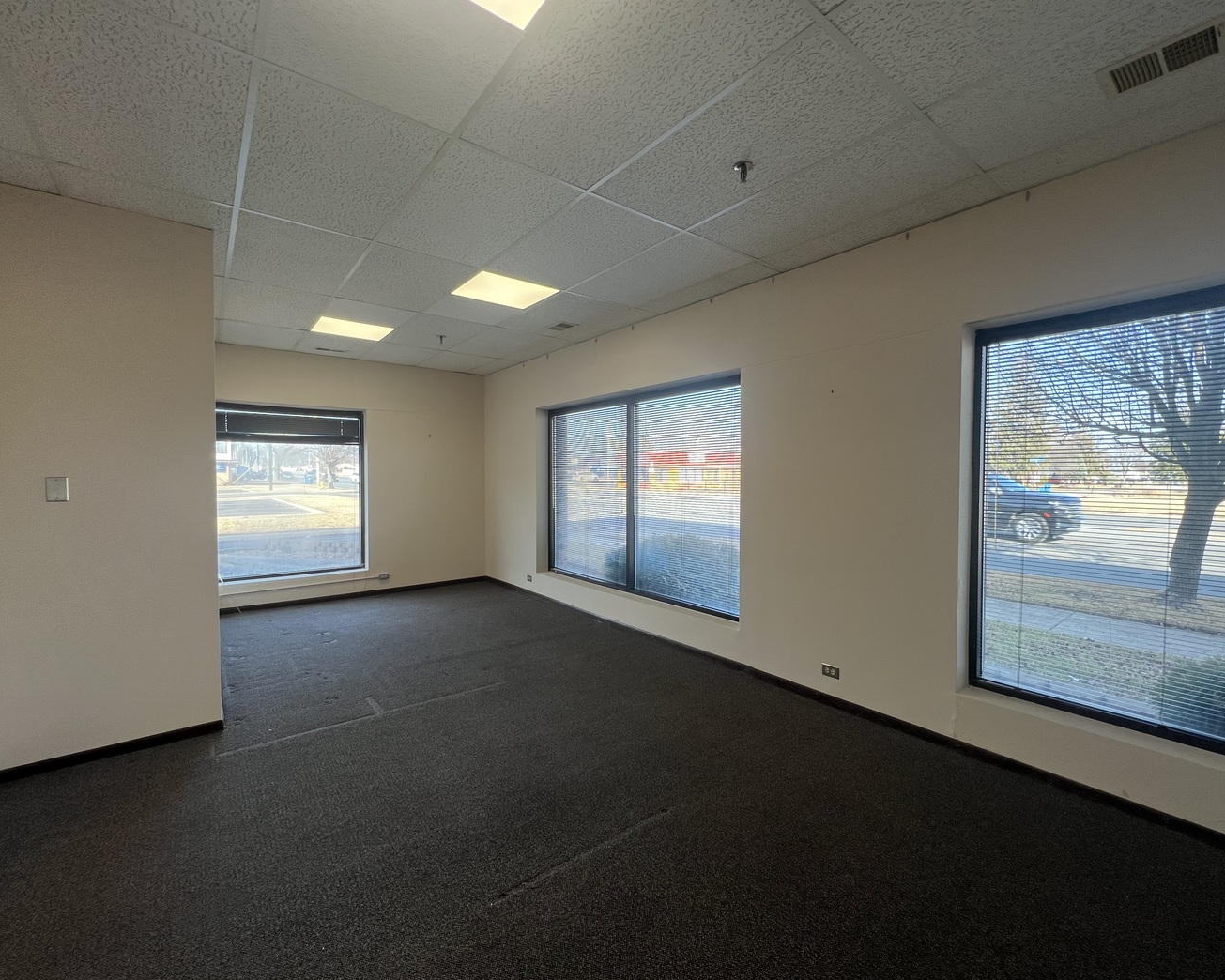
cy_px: 492
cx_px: 656
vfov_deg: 88.0
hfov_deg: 100.5
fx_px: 508
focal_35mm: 14
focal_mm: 1.57
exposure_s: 1/120
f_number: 1.8
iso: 50
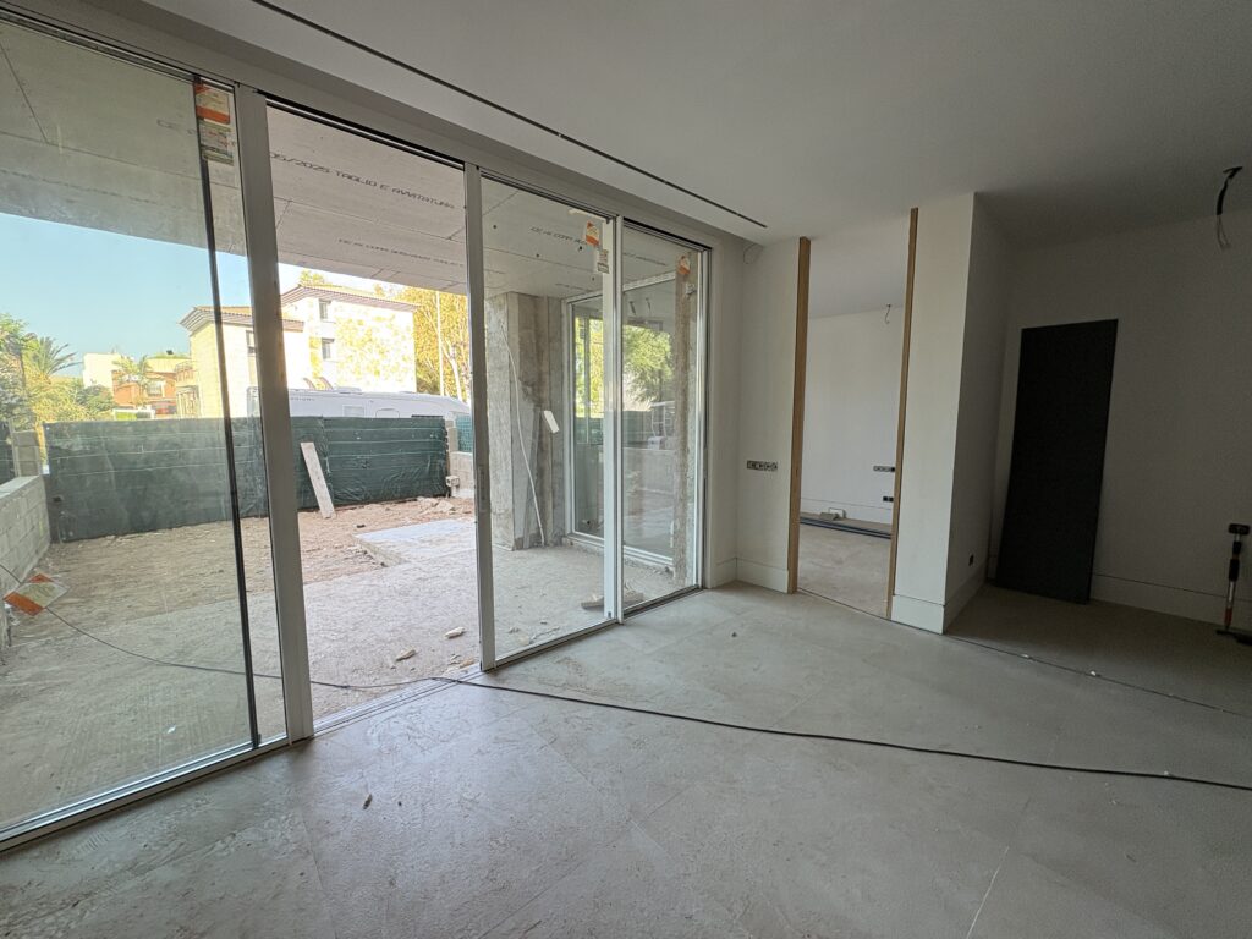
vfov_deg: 85.7
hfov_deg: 102.1
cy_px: 470
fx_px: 506
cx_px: 626
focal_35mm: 14
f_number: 2.2
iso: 80
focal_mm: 2.22
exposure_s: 1/99
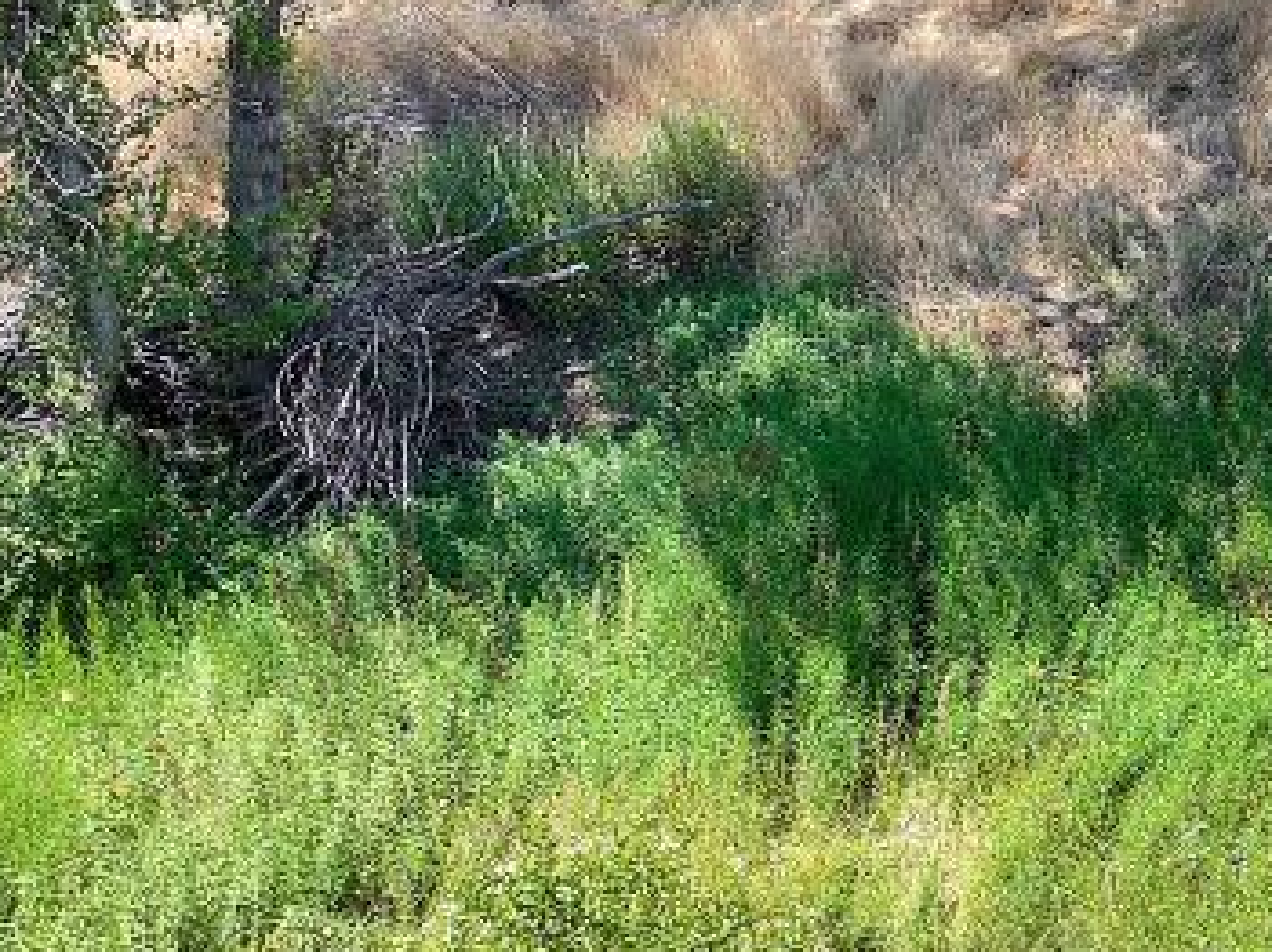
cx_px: 1835
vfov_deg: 14.3
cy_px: 336
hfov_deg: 17.4
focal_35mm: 103
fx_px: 3782
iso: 100
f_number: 2.8
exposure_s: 1/1250
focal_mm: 12.29
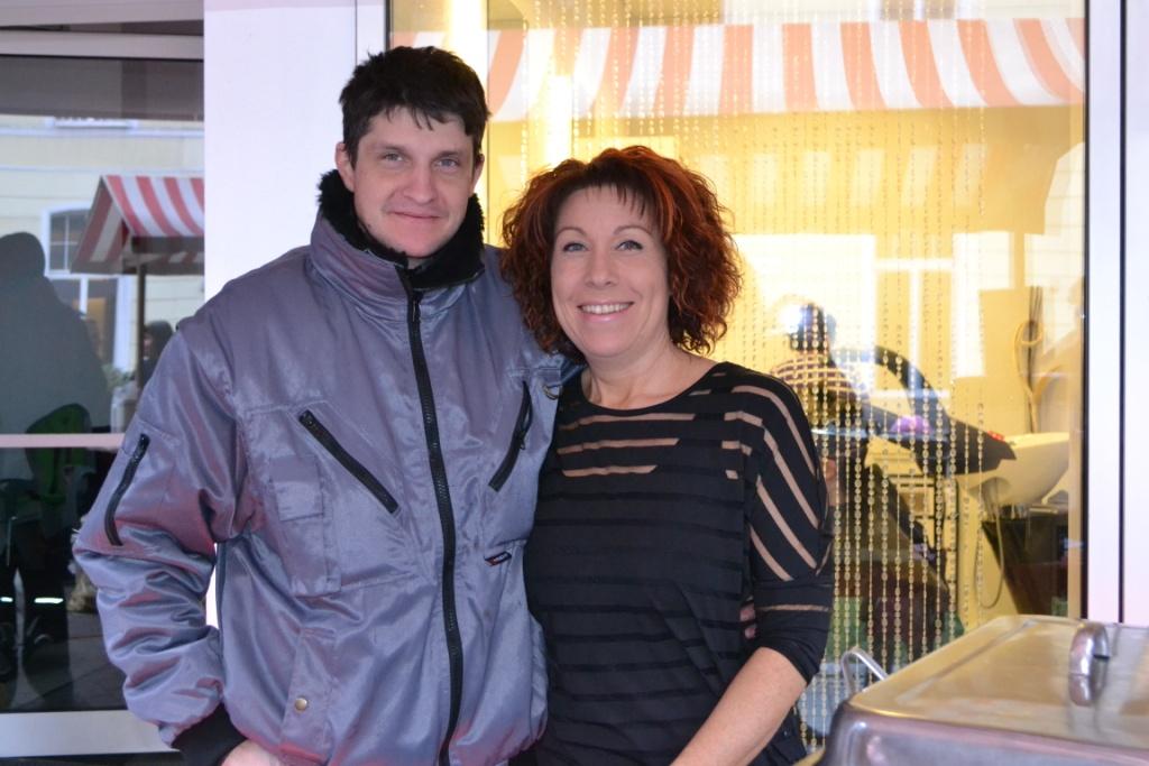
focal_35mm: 51
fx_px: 1628
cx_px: 574
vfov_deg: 26.5
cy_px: 383
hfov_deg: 38.9
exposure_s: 1/60
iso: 2800
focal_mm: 34
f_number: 5
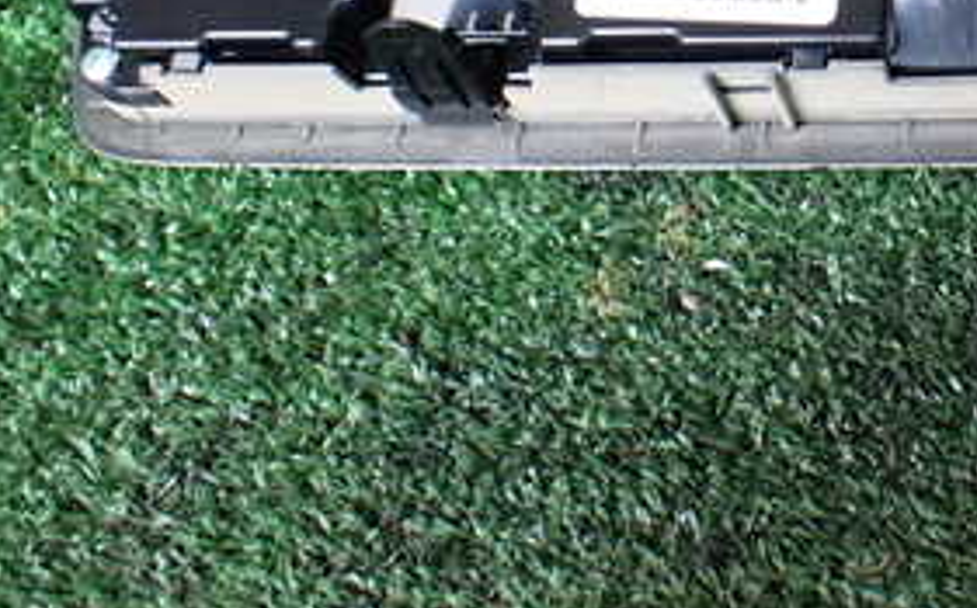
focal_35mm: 68
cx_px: 980
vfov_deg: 18.3
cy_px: -69
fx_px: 1809
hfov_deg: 28.4
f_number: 2.3
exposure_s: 1/125
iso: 800
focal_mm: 5.4
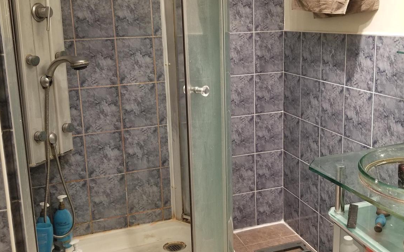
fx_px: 407
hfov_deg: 52.7
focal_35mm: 37
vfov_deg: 34.3
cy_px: 94
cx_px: 202
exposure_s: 1/30
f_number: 1.7
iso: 250
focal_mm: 4.25
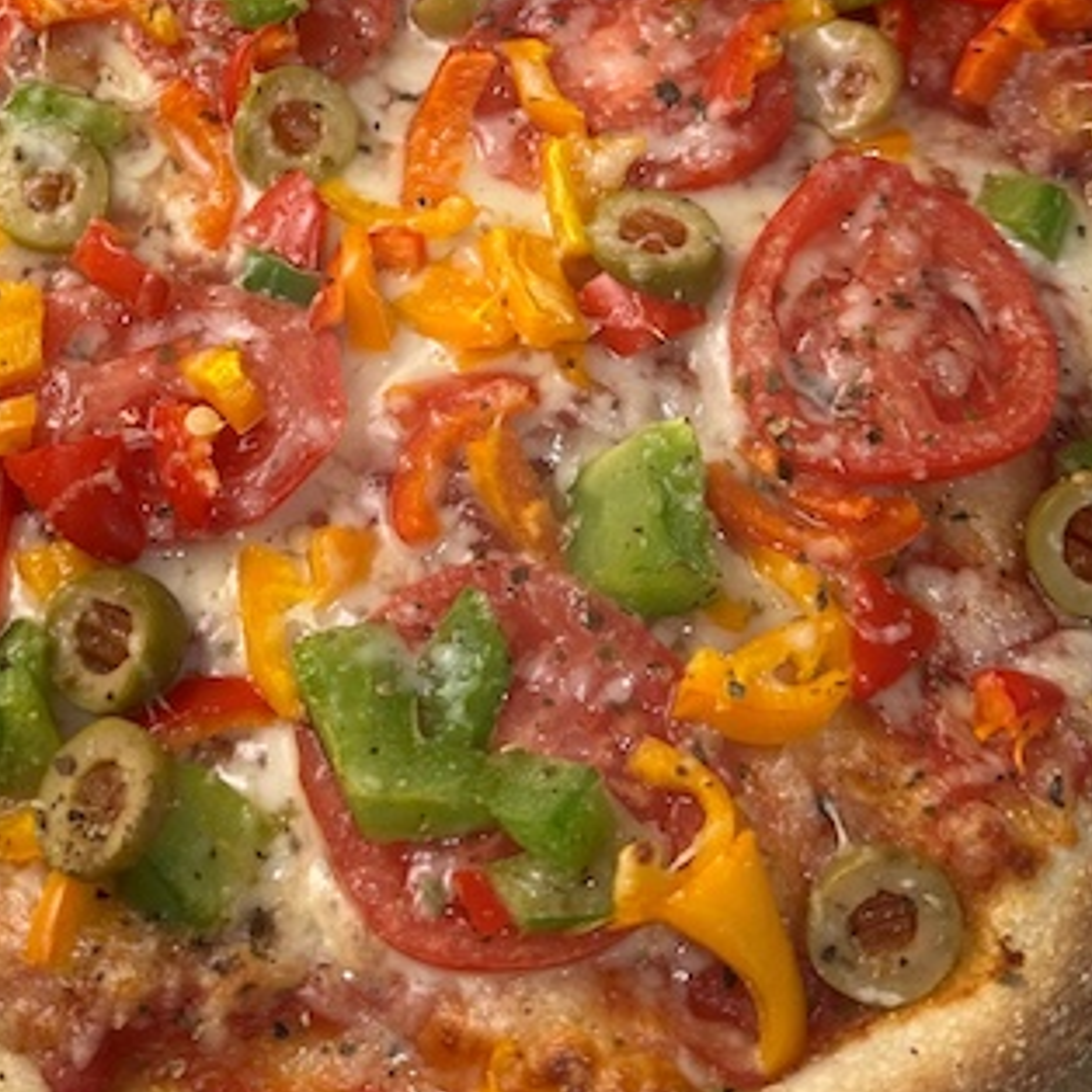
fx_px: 1927
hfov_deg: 31.3
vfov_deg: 29.9
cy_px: 59
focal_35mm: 54
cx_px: 348
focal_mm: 6.86
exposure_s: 1/60
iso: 160
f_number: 1.78
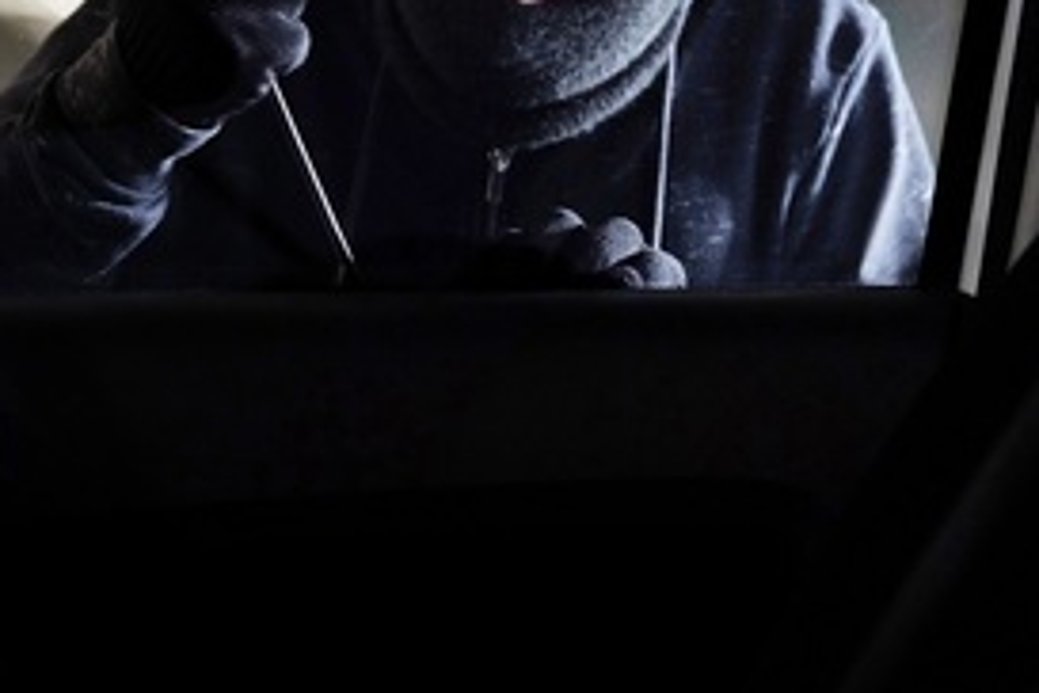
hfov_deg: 8.3
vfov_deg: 5.6
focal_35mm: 247
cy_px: 200
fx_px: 7128
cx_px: 148
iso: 1000
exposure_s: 1/60
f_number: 1.8
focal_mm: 135
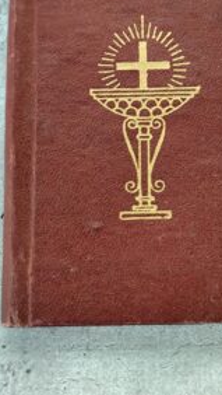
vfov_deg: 29.7
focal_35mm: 71
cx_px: 159
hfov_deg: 17.0
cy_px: 158
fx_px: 742
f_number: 1.65
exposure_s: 1/25
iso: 400
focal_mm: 6.19
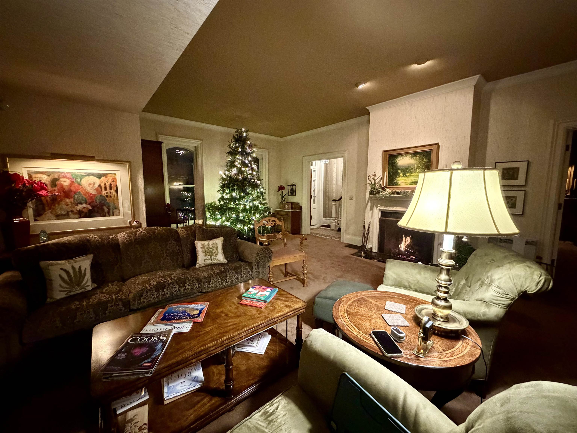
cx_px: 288
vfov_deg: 85.7
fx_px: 233
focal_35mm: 14
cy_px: 216
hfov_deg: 102.1
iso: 1250
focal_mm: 2.22
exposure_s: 1/40
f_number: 2.2
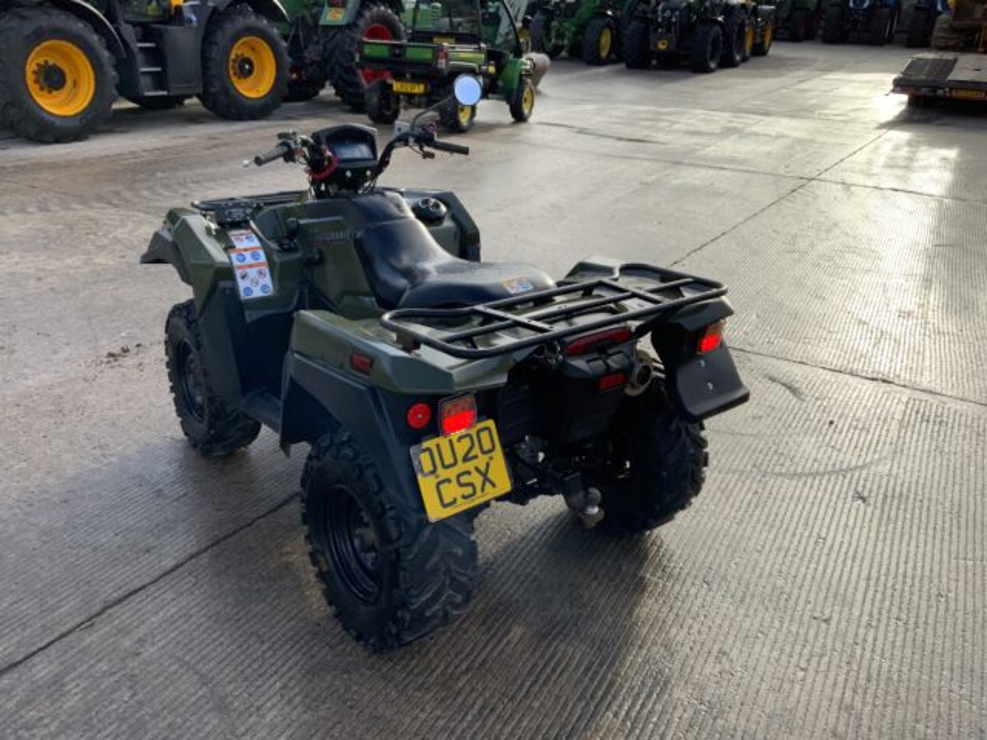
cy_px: 370
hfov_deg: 61.7
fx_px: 827
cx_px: 494
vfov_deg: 48.2
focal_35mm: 29
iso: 16
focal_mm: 3
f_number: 1.8
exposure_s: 1/855
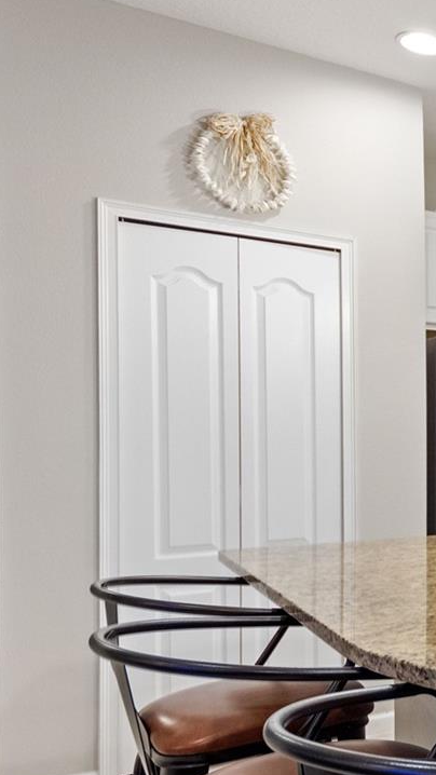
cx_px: 755
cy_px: 447
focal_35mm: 35
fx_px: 719
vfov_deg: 56.4
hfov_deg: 22.5
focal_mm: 10
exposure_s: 1/15
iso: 800
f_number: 4.5
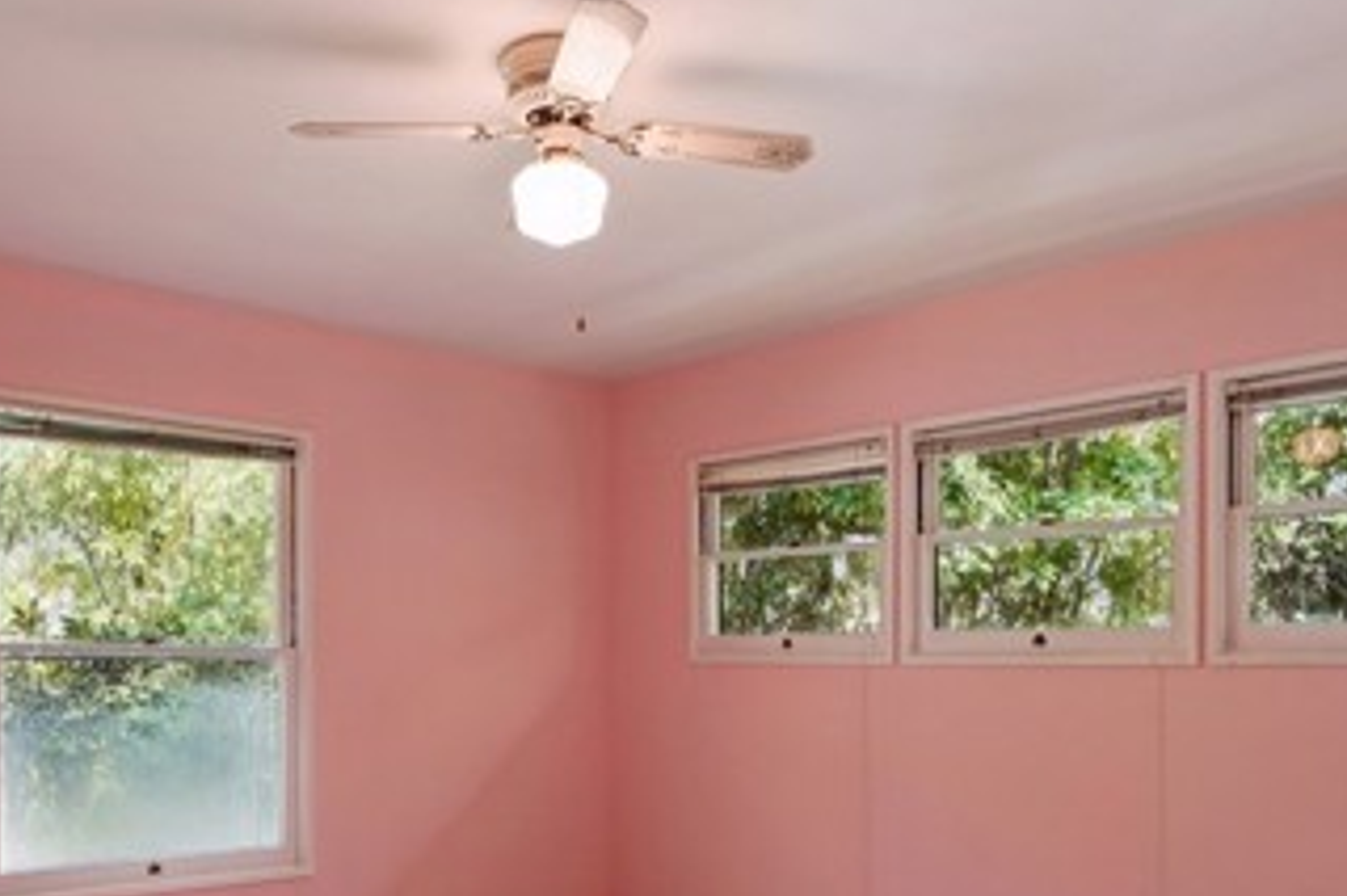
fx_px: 1197
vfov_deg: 39.7
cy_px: 694
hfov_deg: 58.4
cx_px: 564
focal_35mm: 32
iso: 400
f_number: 8
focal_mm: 16
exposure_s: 1/15
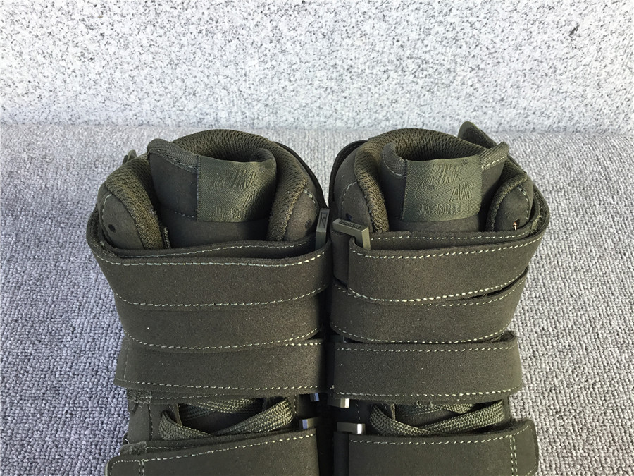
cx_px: 317
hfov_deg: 58.4
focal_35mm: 31
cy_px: 238
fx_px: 568
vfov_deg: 45.4
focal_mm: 3.3
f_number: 2.4
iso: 25
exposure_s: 1/100
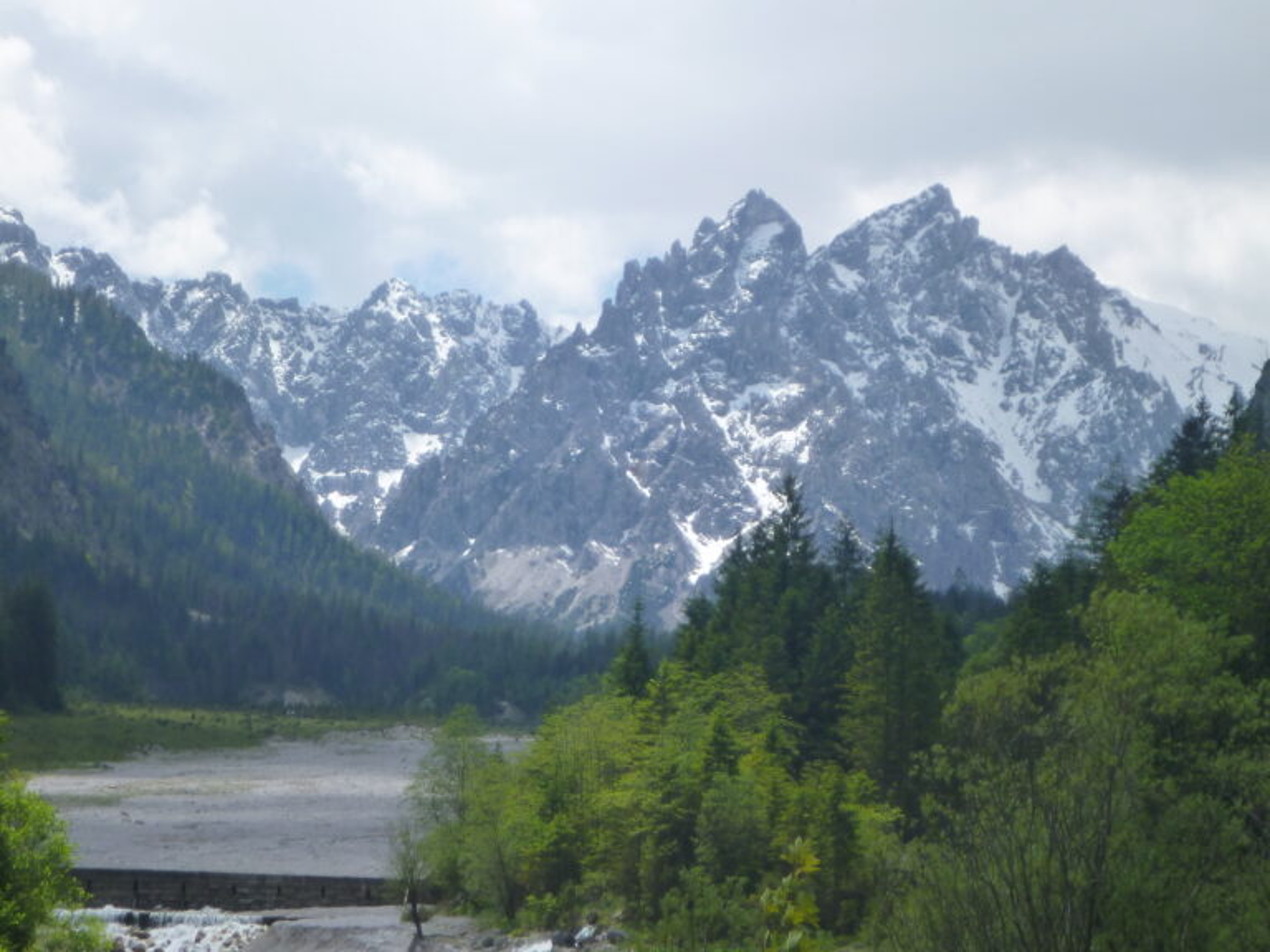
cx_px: 635
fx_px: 5136
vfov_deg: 10.6
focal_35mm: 140
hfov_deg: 14.1
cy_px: 476
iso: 160
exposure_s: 1/400
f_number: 5.9
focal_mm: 22.8
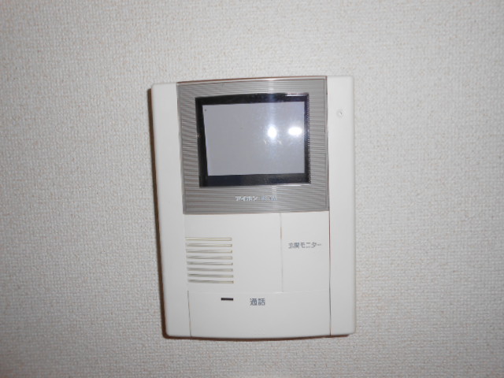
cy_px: 189
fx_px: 379
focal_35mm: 26
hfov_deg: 67.3
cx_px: 252
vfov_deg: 53.1
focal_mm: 4.6
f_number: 3.5
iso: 80
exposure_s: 1/25
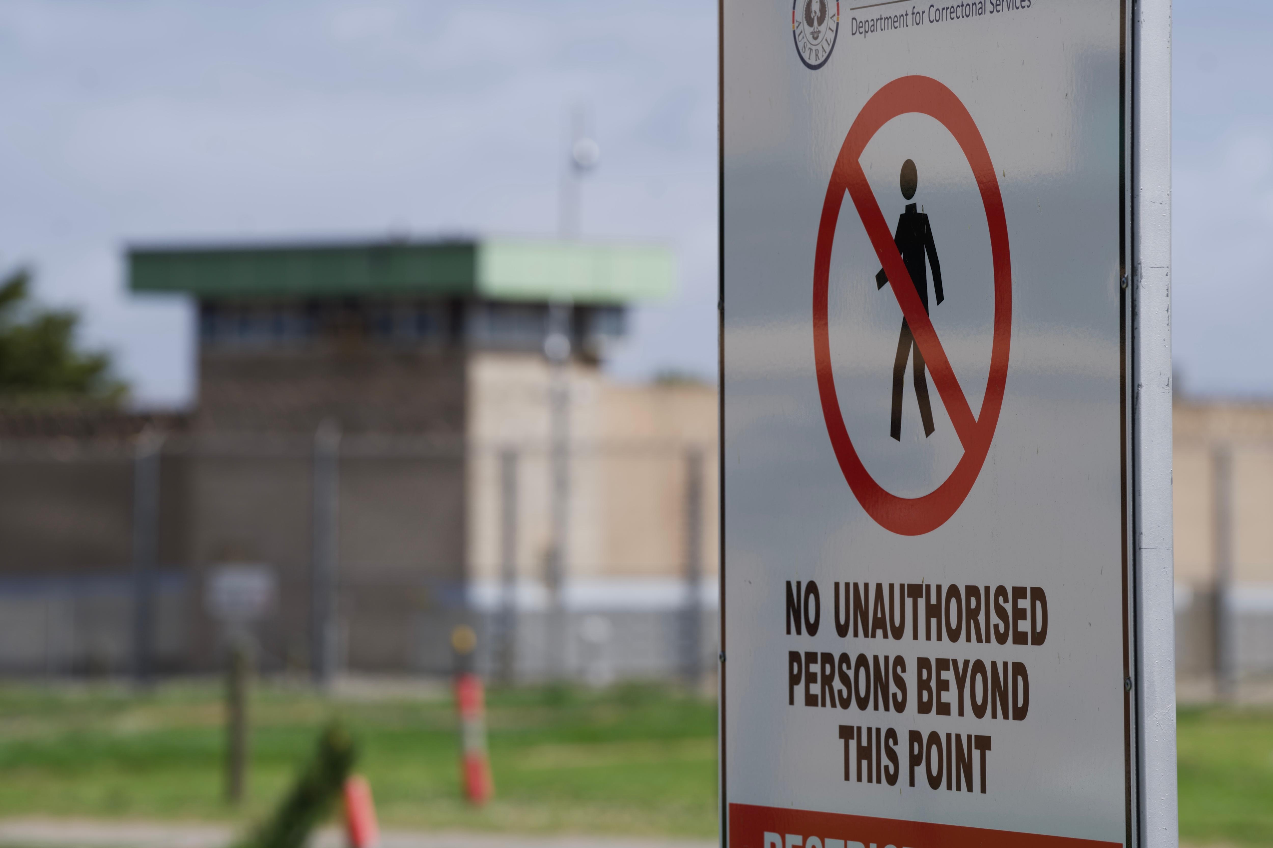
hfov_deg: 13.5
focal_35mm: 152
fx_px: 5374
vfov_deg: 9.0
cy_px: 424
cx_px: 636
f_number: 6.3
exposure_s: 1/320
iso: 50
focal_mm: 152
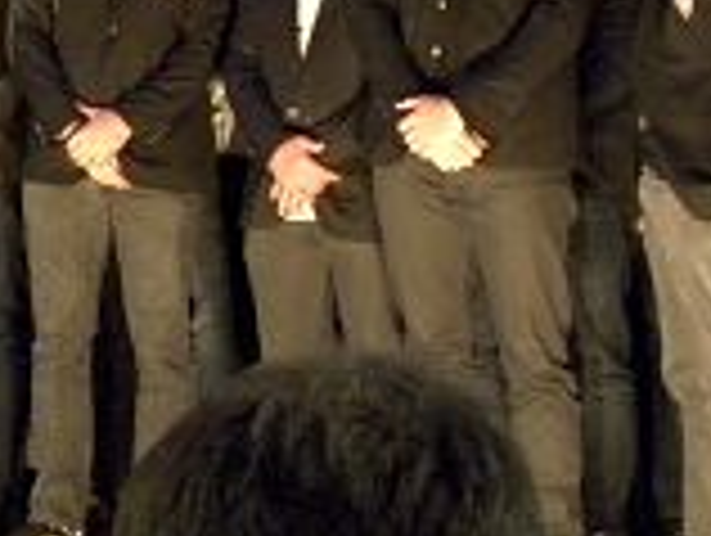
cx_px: 81
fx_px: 5842
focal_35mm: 284
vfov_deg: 5.2
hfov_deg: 6.9
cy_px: -239
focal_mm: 13.4
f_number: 4
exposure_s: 1/8.7
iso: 400
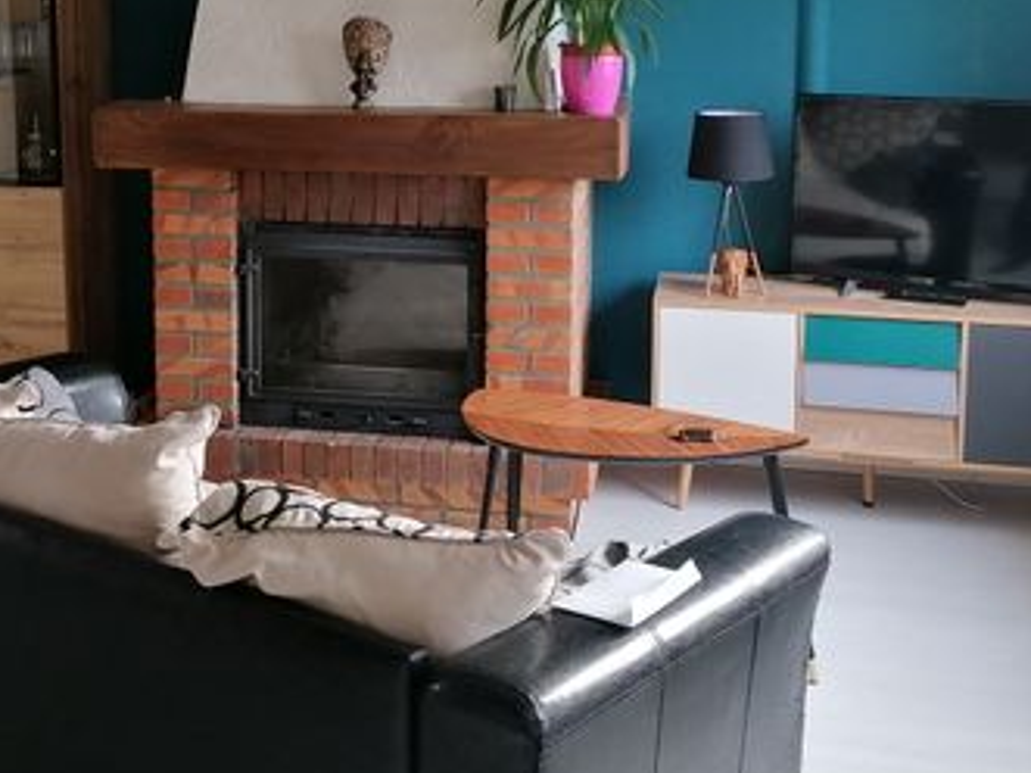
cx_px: 427
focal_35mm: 49
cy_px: 175
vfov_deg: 29.1
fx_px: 1459
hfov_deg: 38.8
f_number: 1.8
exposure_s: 1/33.3
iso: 160
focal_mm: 4.75
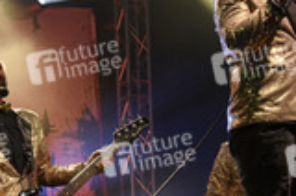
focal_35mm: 124
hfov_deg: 16.5
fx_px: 1018
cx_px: 99
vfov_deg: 11.0
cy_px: 109
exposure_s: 1/100
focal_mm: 44
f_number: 5.6
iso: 2000
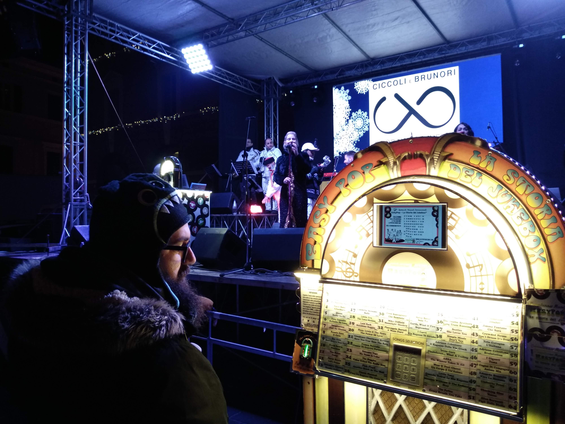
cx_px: 282
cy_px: 212
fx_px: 424
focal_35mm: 26
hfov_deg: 67.3
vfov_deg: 53.1
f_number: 2.2
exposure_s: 1/33
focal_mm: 3.83
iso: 400
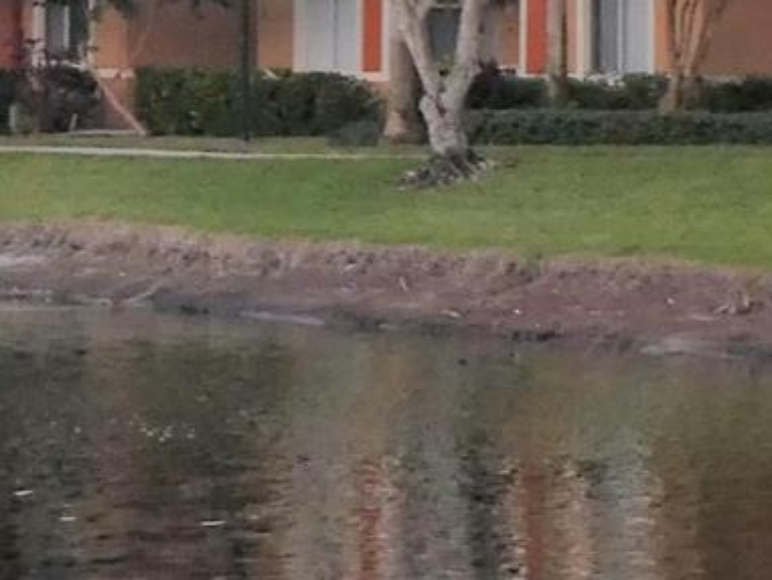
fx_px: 6001
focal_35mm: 269
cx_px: -32
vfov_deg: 5.5
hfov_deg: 7.3
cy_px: -65
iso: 125
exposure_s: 1/60
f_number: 4.1
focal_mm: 9
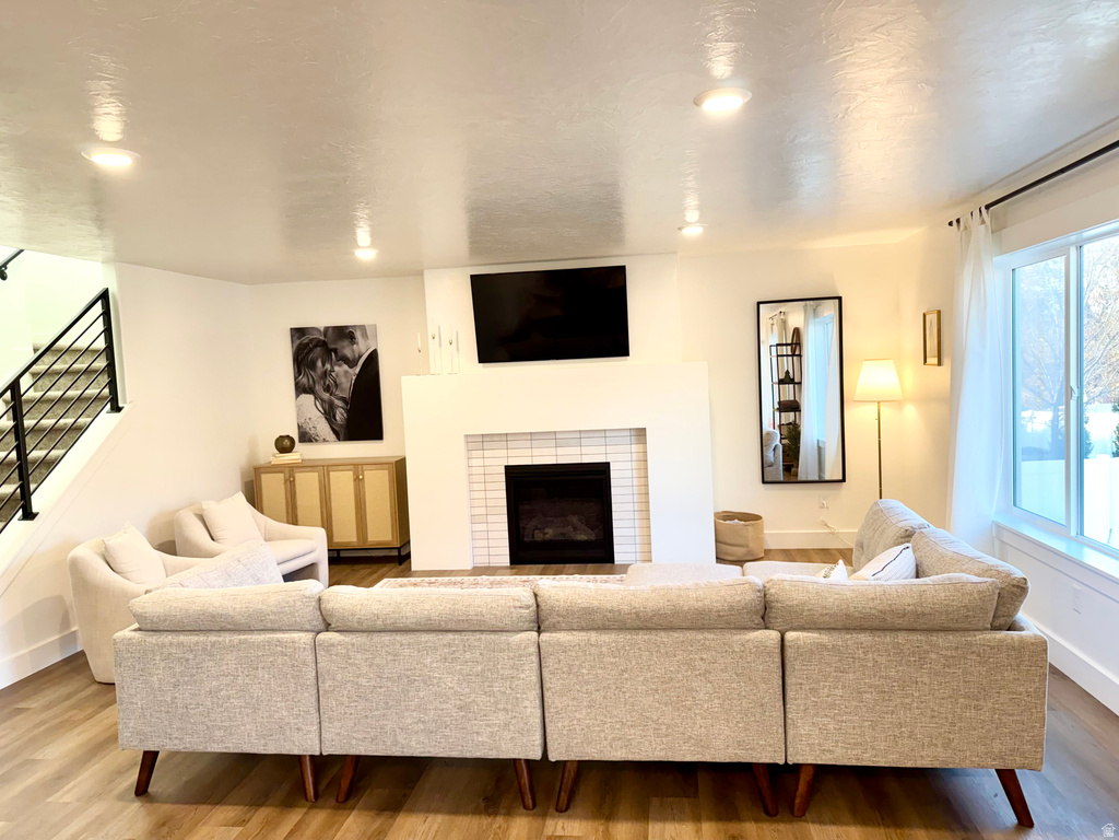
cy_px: 420
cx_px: 560
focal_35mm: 24
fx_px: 776
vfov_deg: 56.8
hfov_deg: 71.6
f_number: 1.78
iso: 160
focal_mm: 6.76
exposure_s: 1/120
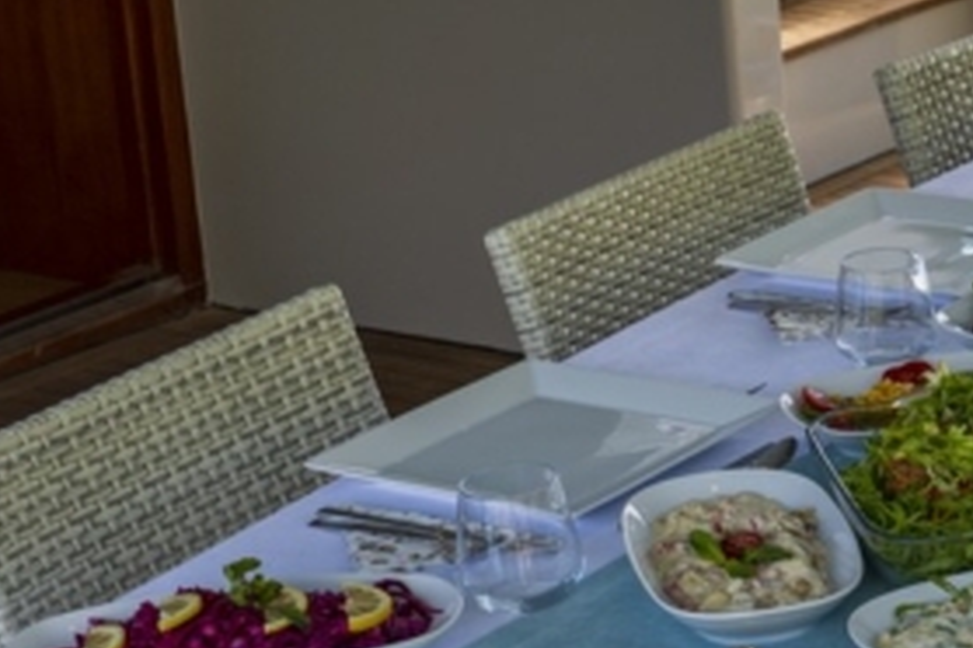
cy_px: 334
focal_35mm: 116
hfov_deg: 16.6
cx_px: 1280
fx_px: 3135
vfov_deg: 11.8
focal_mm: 24
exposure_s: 1/125
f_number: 5.6
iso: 100
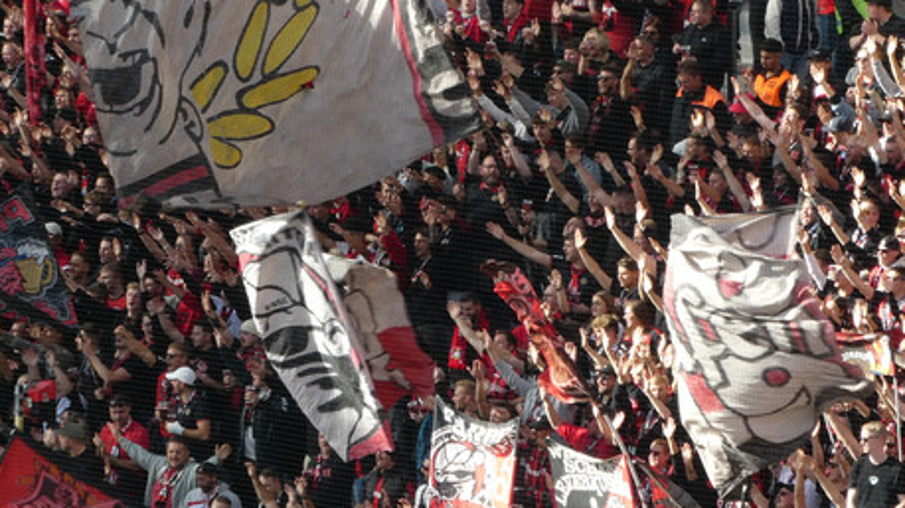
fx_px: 10960
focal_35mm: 457
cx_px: 381
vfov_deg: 2.7
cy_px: 172
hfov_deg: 4.7
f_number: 5.8
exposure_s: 1/125
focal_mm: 53.8
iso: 80
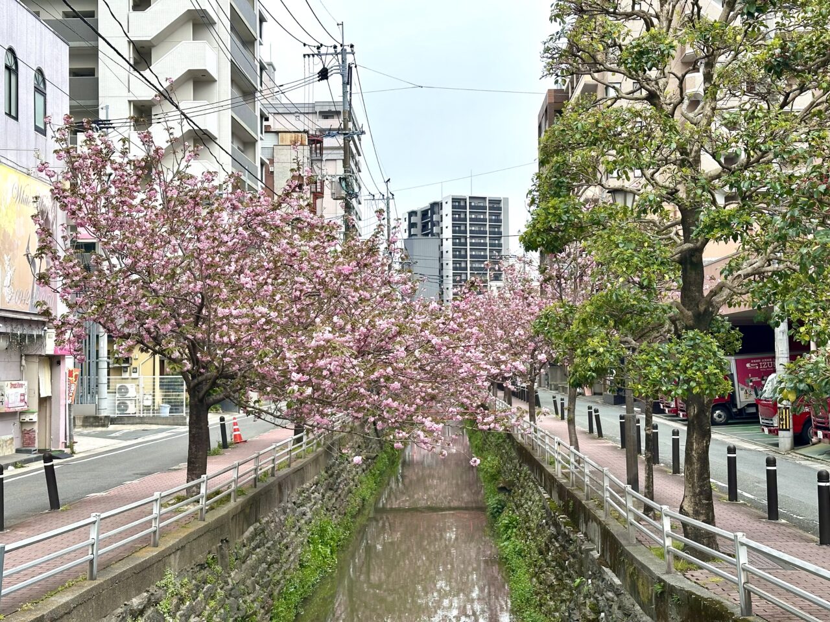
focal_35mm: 48
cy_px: 311
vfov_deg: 30.3
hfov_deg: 39.7
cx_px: 415
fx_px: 1151
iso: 64
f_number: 1.78
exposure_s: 1/332
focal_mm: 6.86
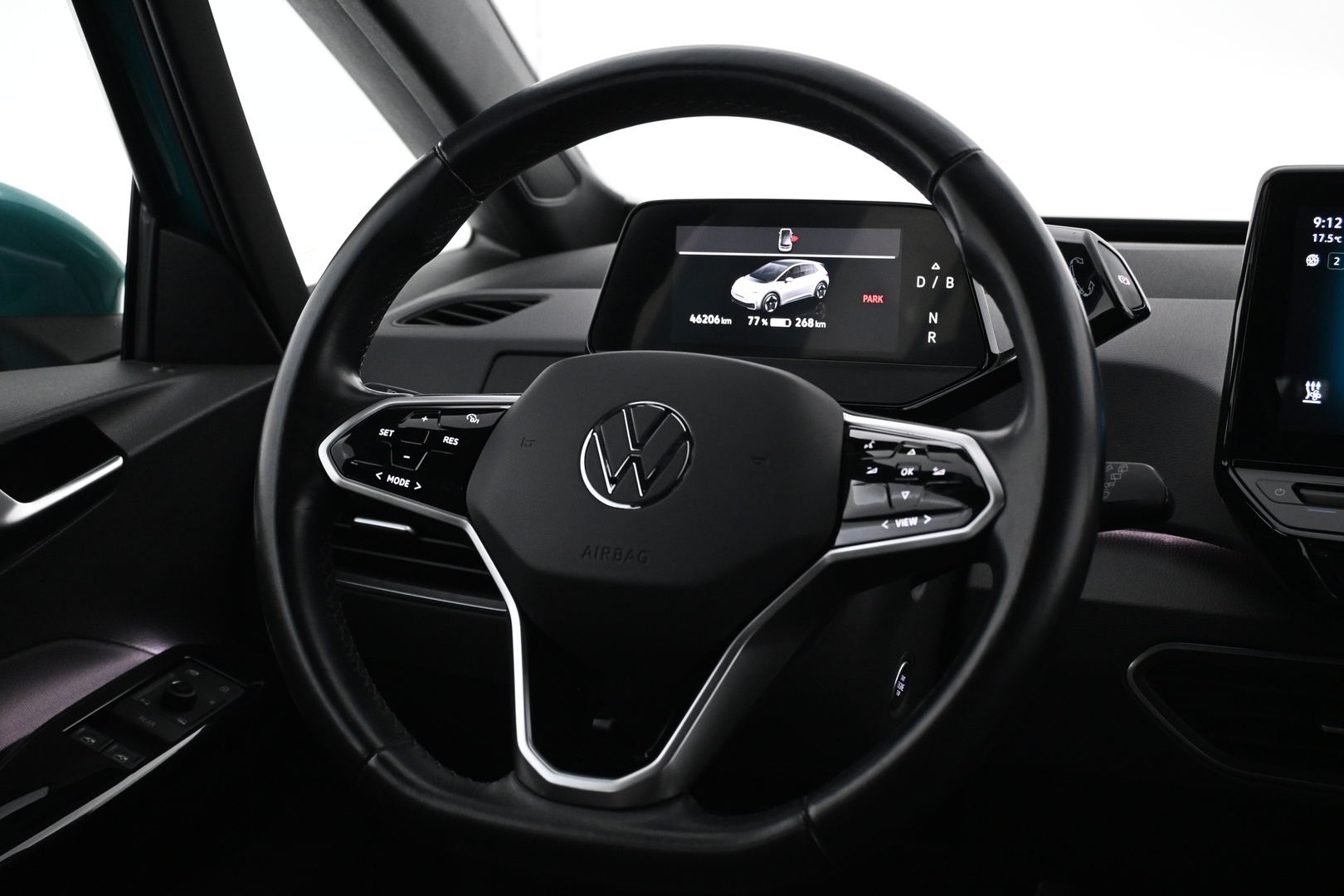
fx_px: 1708
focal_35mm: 46
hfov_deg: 43.0
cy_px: 448
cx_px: 672
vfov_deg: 29.4
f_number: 4.8
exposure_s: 1/25
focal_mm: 30.5
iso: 1600
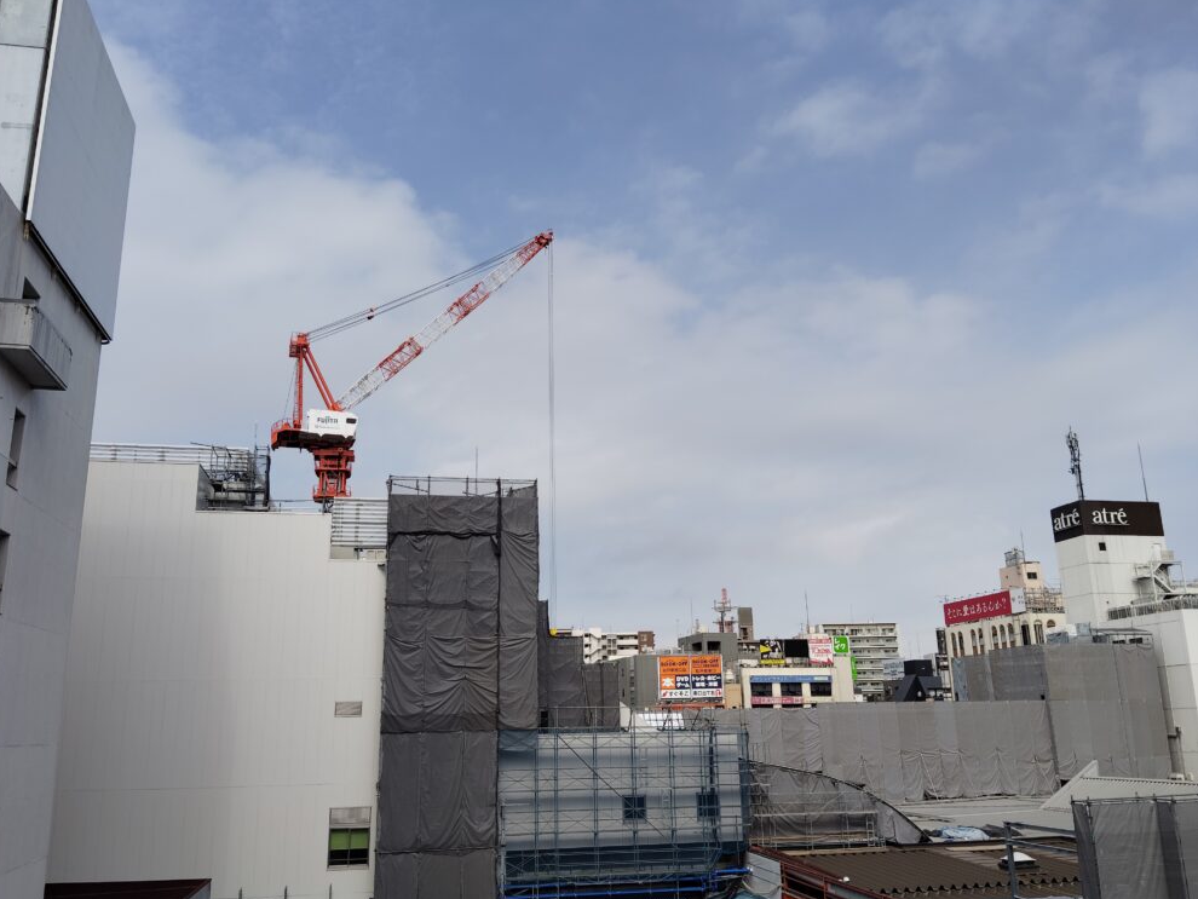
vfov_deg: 48.2
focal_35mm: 29
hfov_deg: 61.6
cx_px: 605
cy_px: 460
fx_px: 1004
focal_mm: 4.22
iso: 50
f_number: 1.8
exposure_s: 1/775
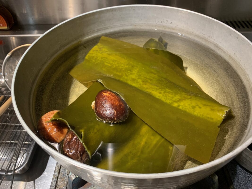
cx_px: 126
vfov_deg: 53.1
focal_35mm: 26
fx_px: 189
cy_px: 94
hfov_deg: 67.3
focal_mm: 4.25
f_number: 1.8
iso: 200
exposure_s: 1/50
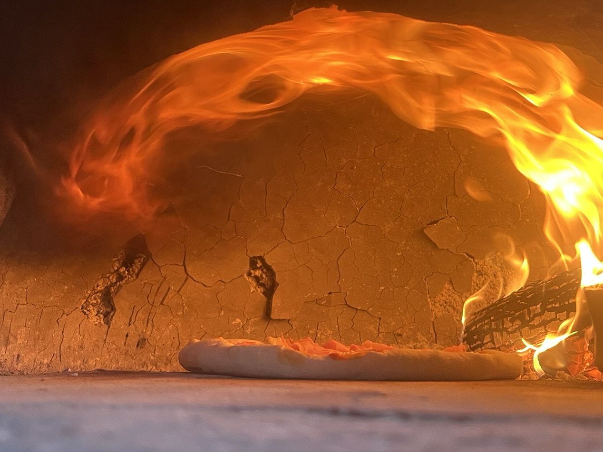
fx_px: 732
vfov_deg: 34.2
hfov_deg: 44.7
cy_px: 175
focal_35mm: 42
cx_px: 339
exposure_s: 1/70
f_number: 1.6
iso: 125
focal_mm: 5.1
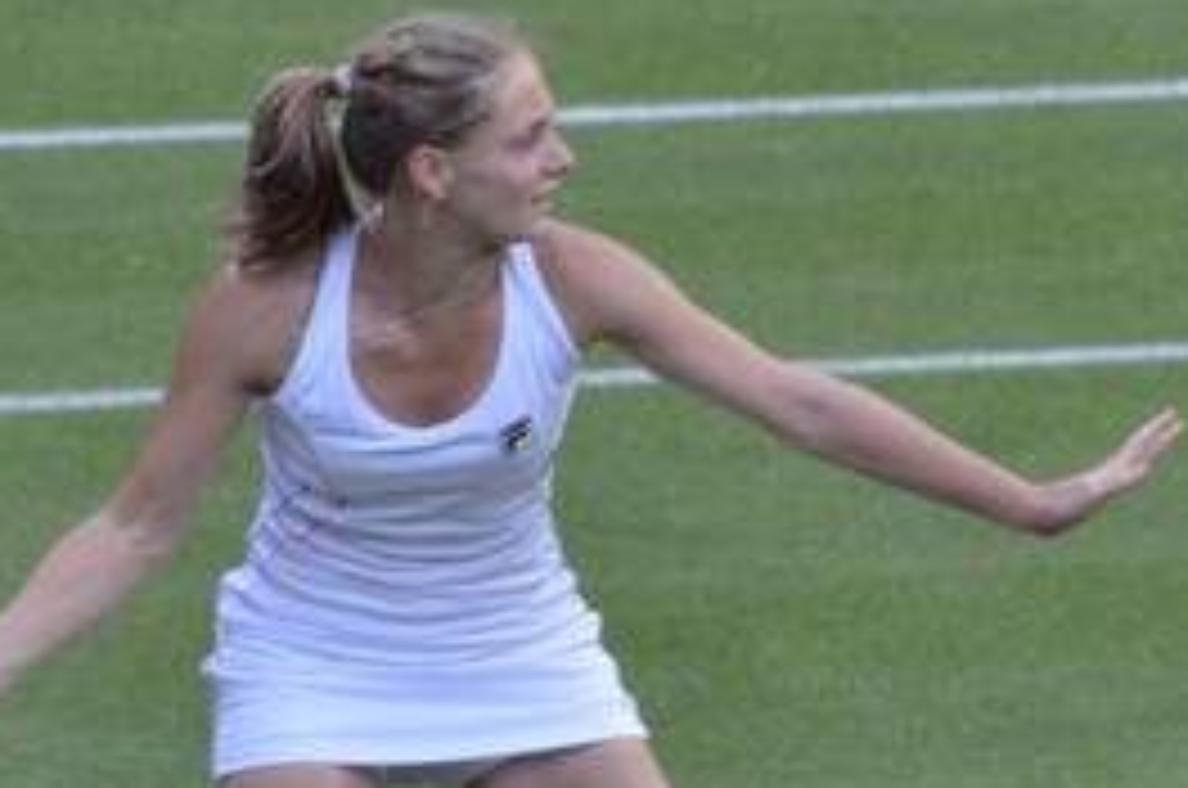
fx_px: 39231
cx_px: 594
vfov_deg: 1.2
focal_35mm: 1191
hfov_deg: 1.7
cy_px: 412
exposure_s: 1/500
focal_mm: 300
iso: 640
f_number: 5.3
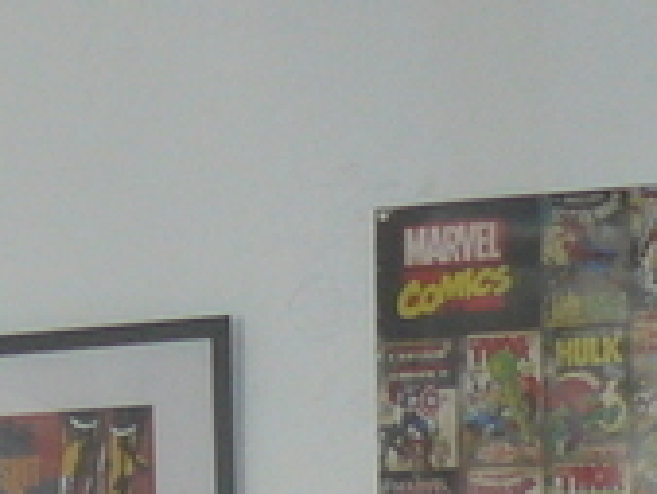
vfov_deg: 6.3
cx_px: -358
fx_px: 4141
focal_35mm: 218
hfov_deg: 8.8
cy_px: 1396
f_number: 2.8
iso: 100
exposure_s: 1/30
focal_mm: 6
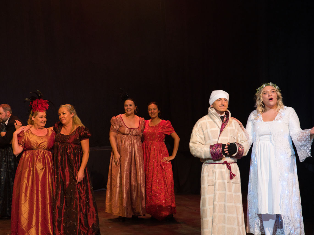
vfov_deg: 21.6
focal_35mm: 68
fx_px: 617
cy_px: 117
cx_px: 140
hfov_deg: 28.5
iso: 4000
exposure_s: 1/250
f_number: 3.2
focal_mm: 62
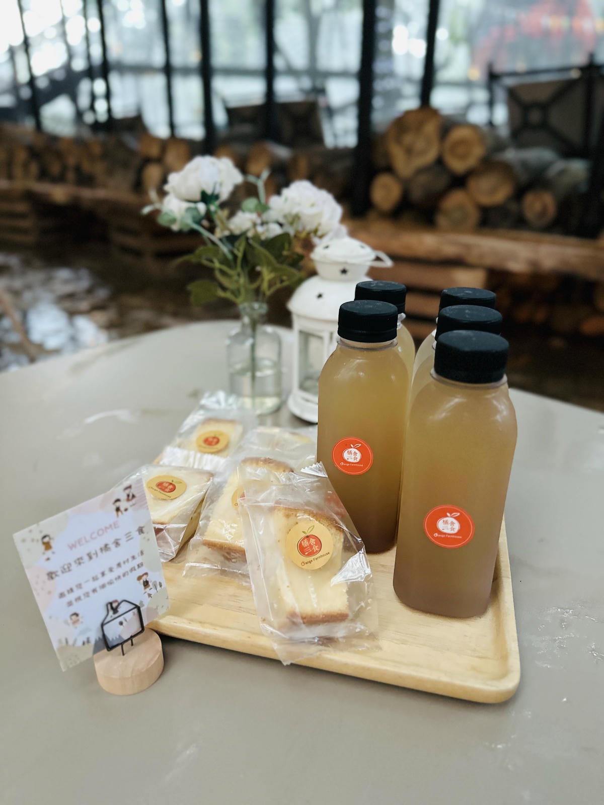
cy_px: 402
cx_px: 302
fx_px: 558
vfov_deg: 71.6
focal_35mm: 24
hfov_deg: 56.8
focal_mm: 6.86
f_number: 1.78
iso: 640
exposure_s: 1/60
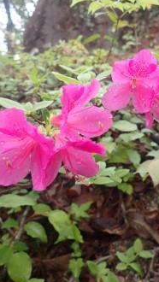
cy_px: 141
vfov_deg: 54.0
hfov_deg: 32.0
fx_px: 277
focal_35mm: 37
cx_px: 95
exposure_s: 1/250
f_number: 2
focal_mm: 4.5
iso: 100
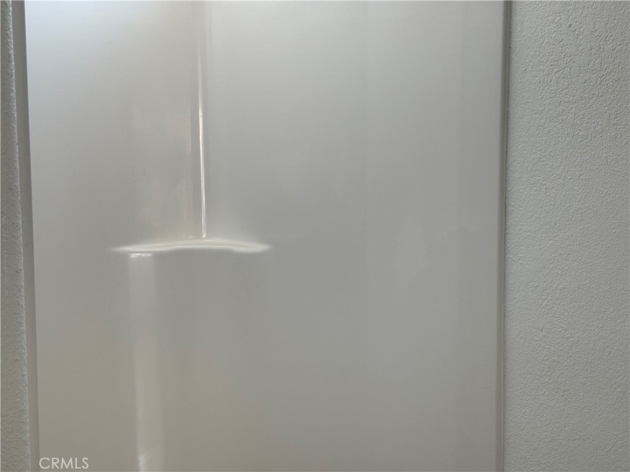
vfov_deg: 30.3
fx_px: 874
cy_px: 236
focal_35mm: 48
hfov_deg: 39.7
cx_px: 315
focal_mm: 6.76
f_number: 1.78
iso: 80
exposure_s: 1/60
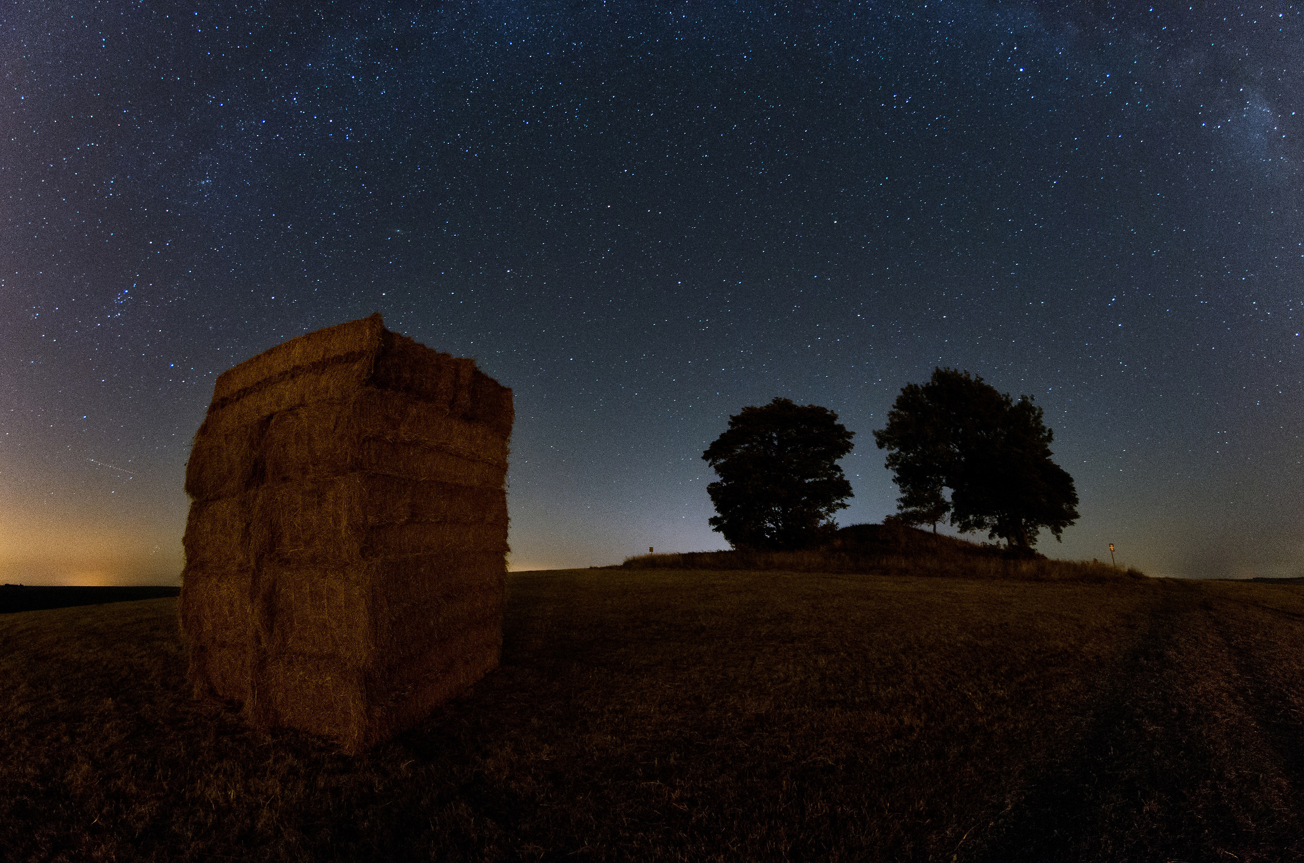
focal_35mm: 12
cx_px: 652
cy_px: 432
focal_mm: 8
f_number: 4.5
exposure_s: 30
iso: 2500
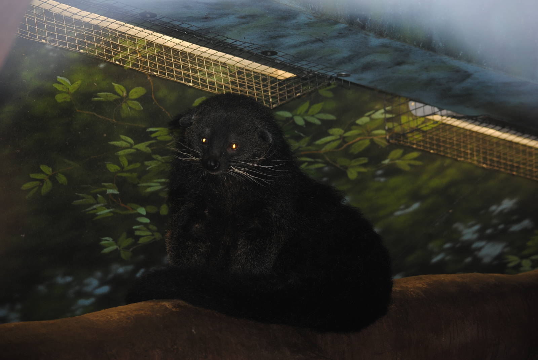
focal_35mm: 138
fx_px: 2065
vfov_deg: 10.0
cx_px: 269
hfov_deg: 14.8
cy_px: 180
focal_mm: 92
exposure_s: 1/60
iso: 200
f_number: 4.5
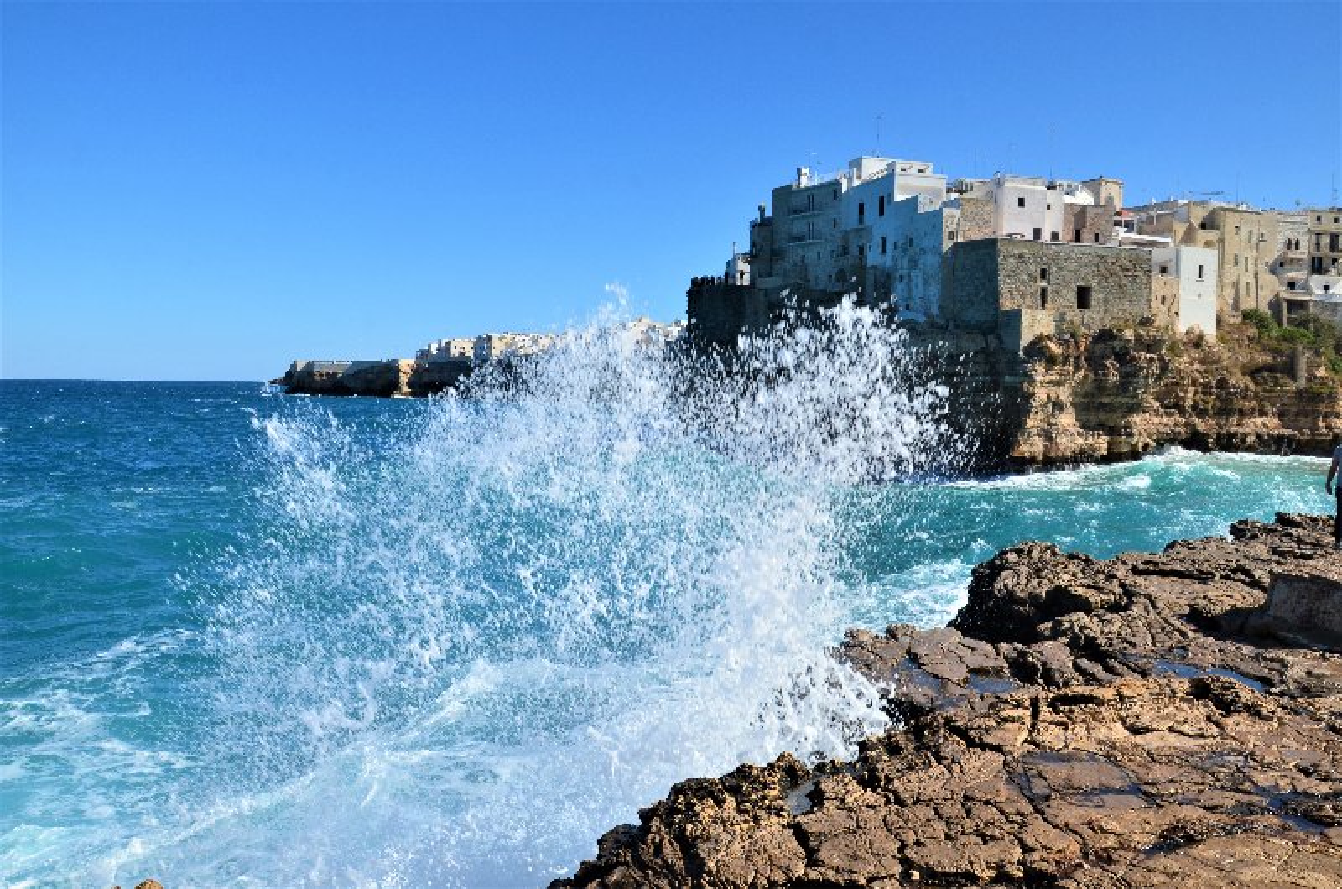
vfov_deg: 47.7
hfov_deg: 67.5
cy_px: 444
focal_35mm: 27
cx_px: 671
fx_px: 1004
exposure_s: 1/250
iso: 320
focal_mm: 18
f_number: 10
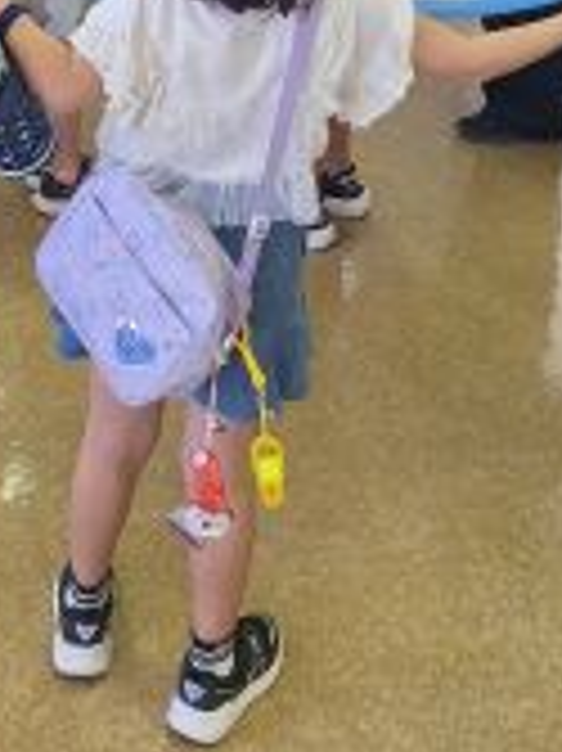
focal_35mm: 62
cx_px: 189
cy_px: -171
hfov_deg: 23.5
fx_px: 1344
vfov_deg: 27.2
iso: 64
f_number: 1.8
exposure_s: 1/100
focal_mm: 5.54
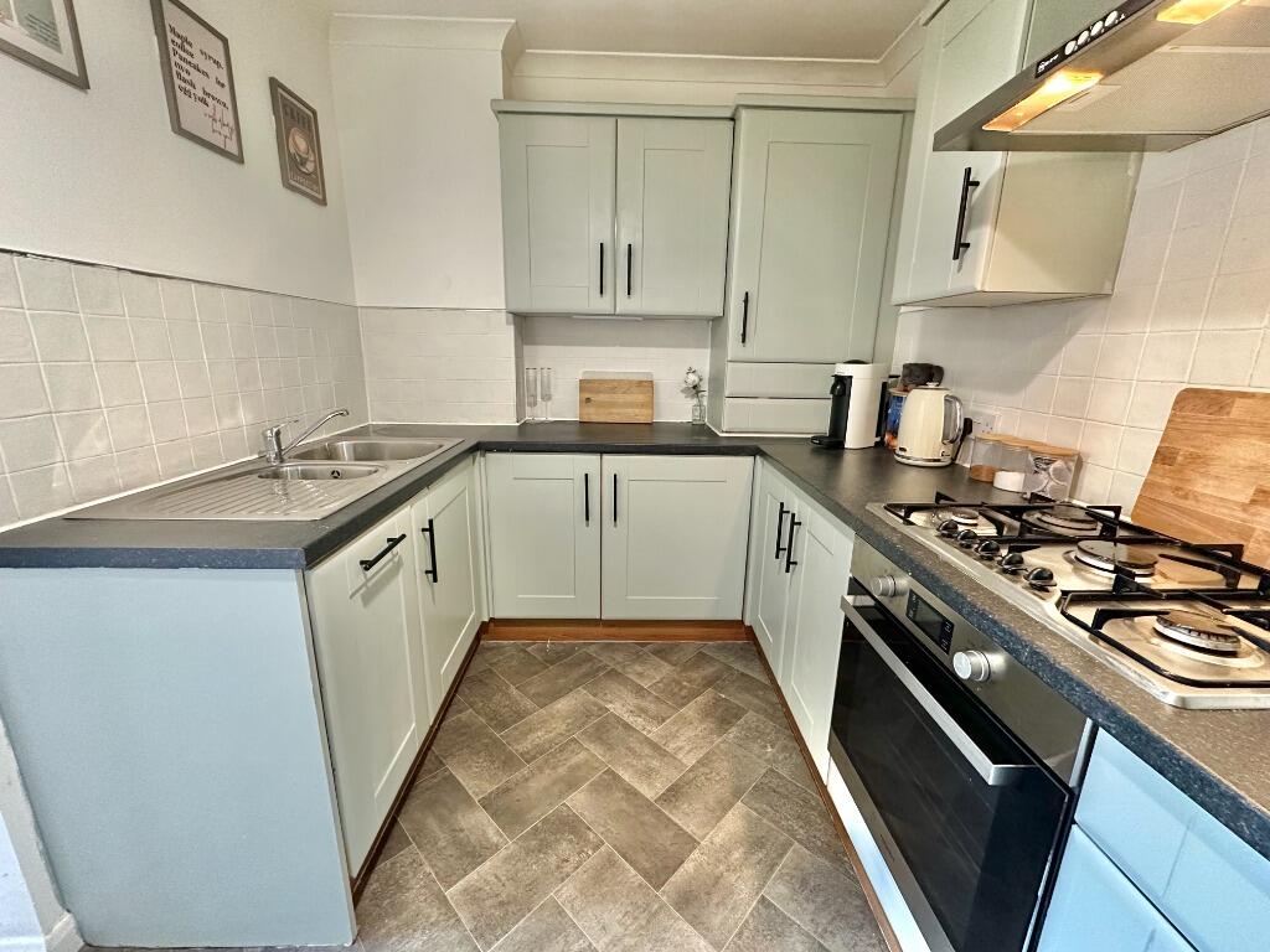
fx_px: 514
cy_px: 476
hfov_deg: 102.1
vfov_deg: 85.7
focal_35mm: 14
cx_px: 635
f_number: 2.2
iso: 500
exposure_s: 1/50
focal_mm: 2.22
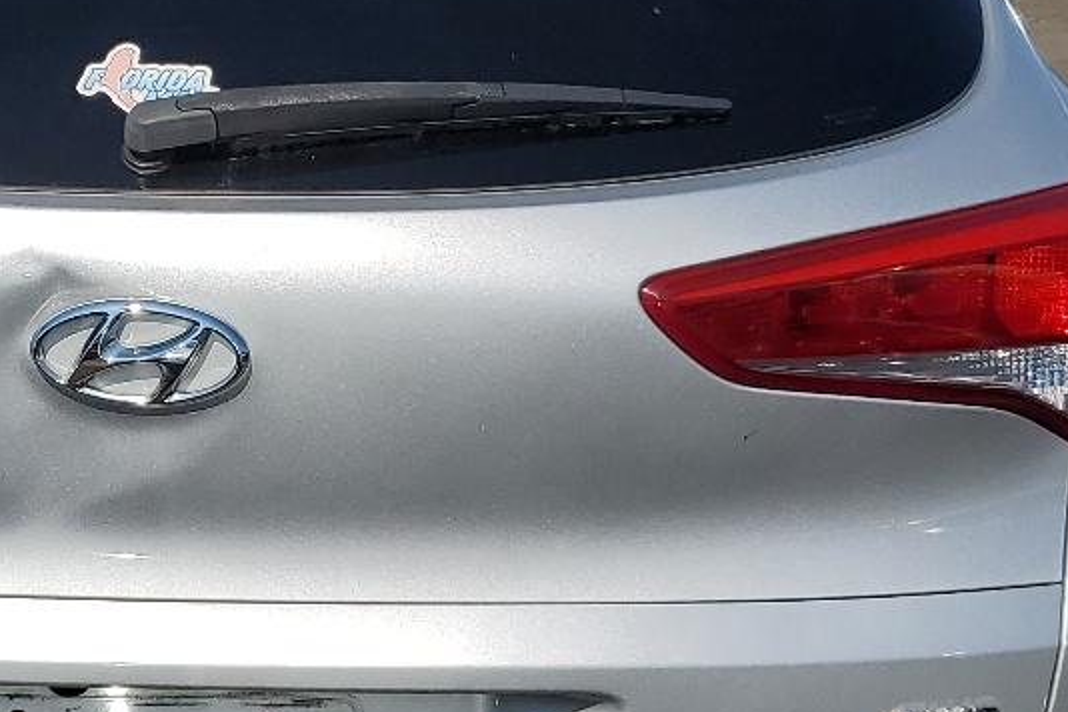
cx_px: 156
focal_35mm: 81
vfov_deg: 16.8
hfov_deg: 24.5
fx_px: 2403
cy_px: 276
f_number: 1.5
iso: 50
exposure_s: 1/10000
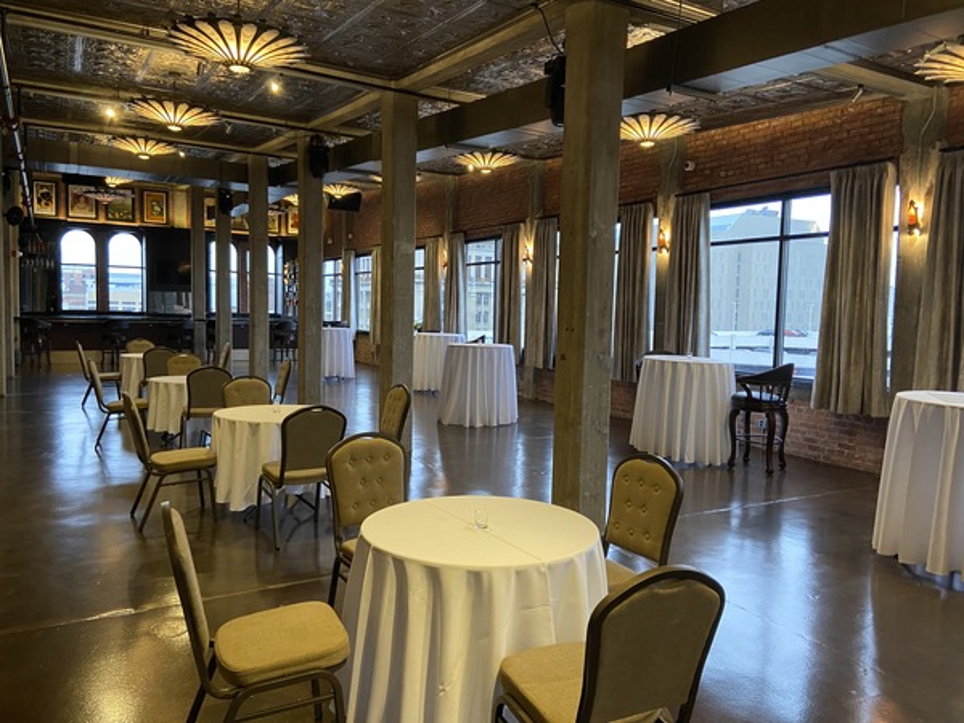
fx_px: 724
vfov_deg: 53.1
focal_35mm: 26
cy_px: 362
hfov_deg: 67.3
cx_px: 482
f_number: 1.8
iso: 500
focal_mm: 4.25
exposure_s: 1/60
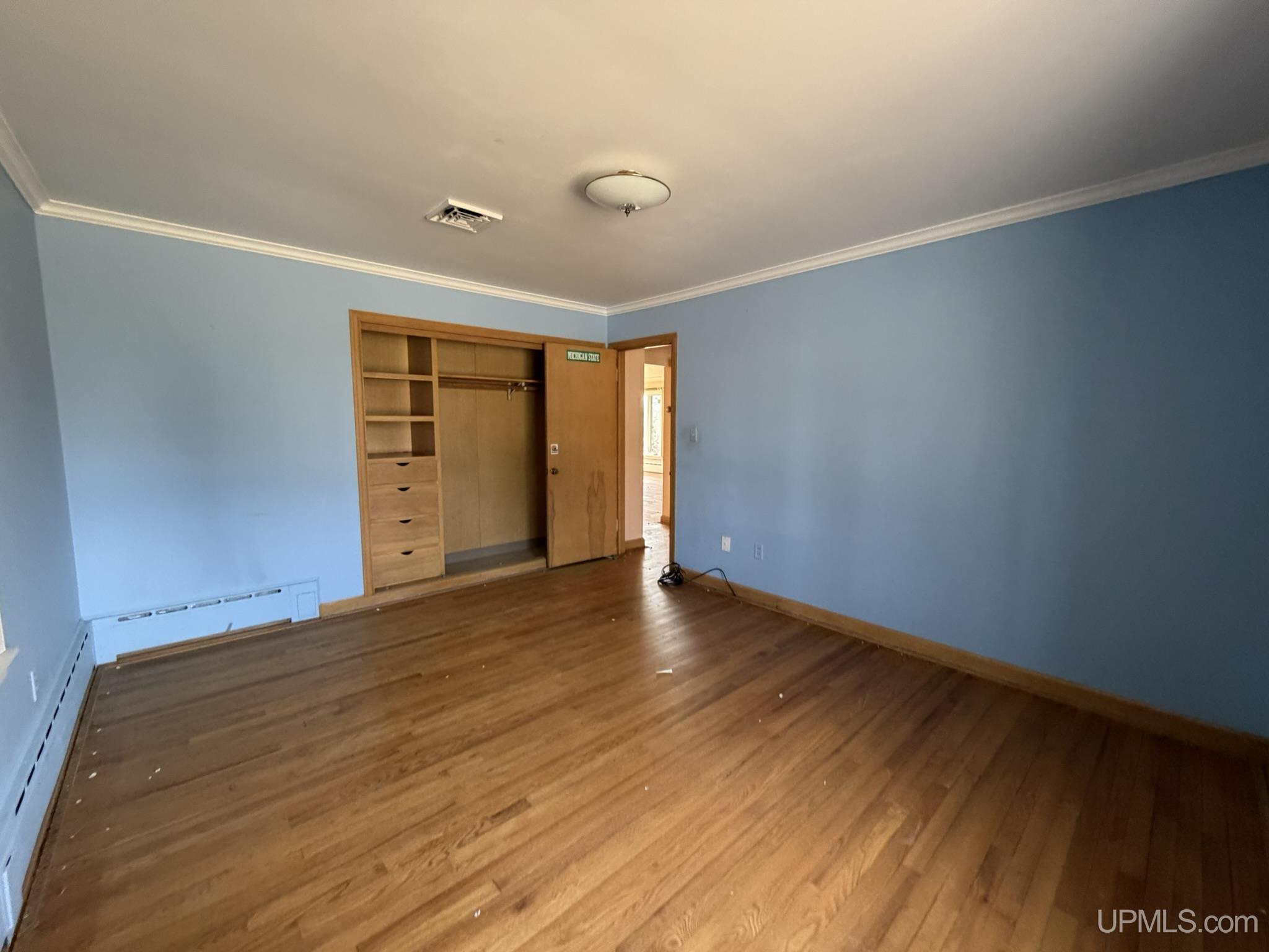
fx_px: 513
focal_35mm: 14
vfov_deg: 85.7
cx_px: 634
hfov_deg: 102.1
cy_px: 476
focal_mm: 2.22
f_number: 2.2
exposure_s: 1/62
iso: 320
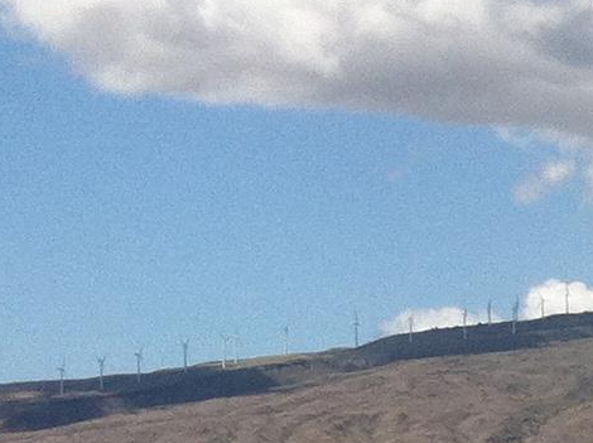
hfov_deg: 9.2
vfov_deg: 7.3
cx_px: 1437
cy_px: 950
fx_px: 3301
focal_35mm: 193
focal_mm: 3.85
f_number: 2.8
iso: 80
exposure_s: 1/1454
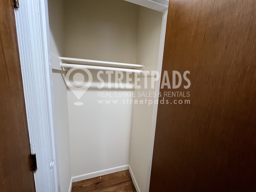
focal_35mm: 13
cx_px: 128
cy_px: 96
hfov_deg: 106.2
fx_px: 96
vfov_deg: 89.9
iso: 250
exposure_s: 1/60
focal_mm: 1.57
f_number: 1.8
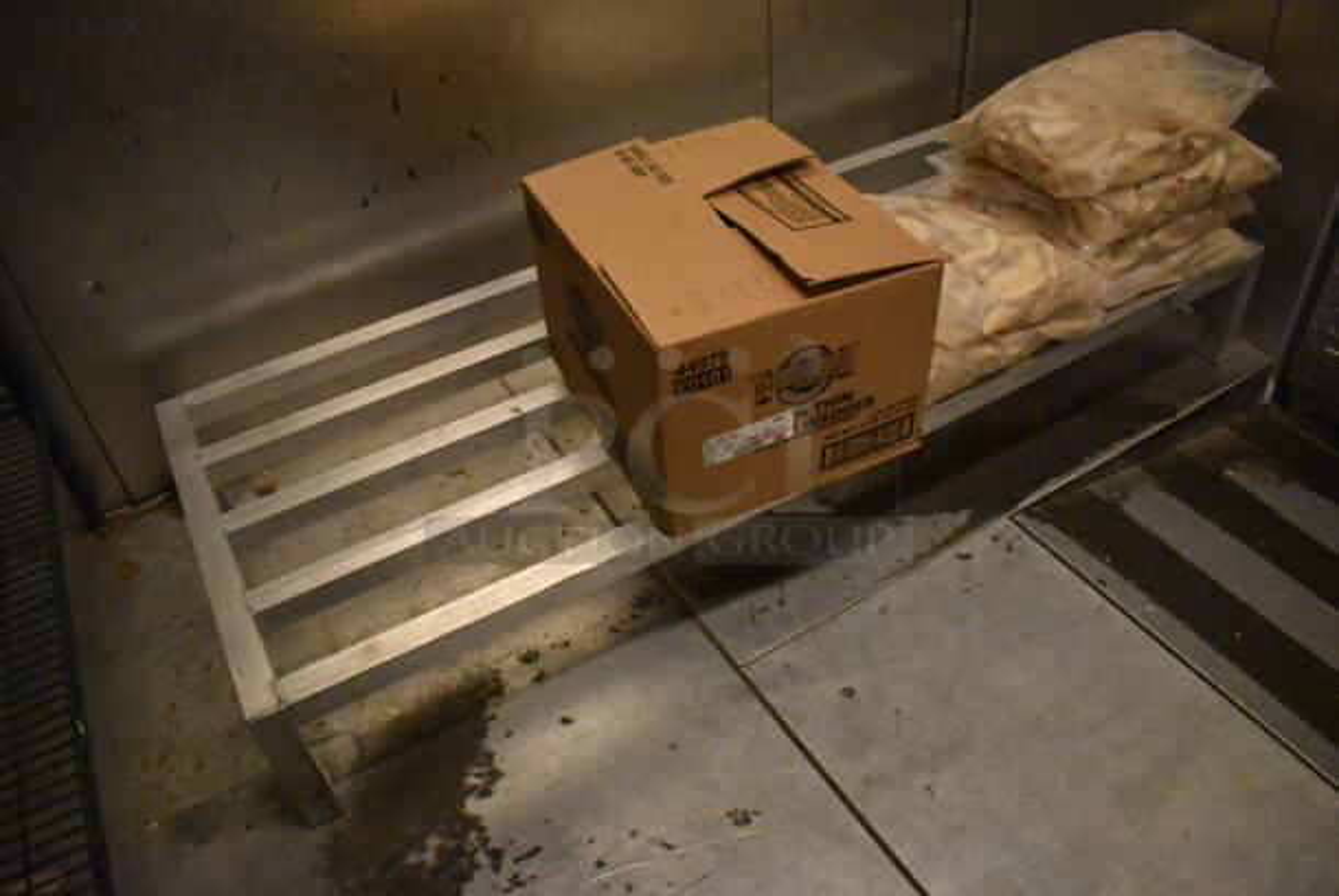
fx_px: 1005
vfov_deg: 48.0
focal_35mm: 27
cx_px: 670
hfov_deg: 67.3
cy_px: 448
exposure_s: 1/125
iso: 8000
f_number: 3.5
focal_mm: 18
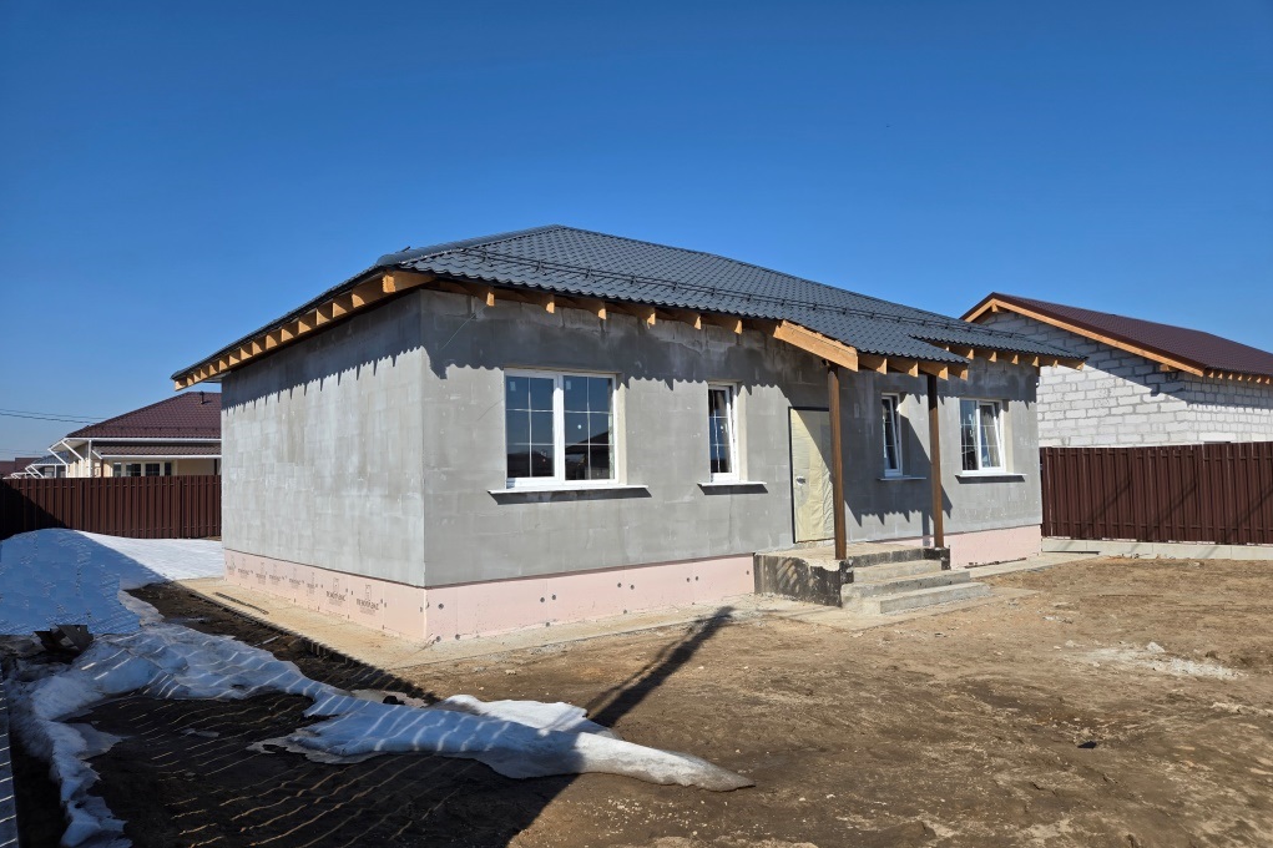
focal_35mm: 24
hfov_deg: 73.8
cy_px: 449
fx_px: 848
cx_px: 637
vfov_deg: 53.1
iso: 32
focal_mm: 5.4
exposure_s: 1/2921
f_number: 1.8
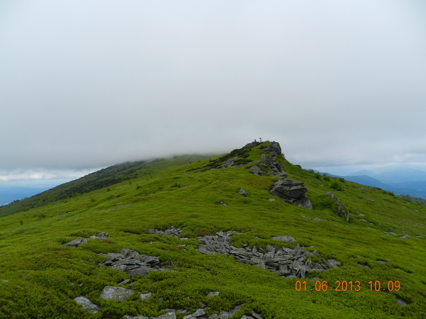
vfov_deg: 58.9
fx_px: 283
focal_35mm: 23
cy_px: 160
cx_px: 213
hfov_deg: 73.9
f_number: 3.4
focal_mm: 4
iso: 160
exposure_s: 1/800
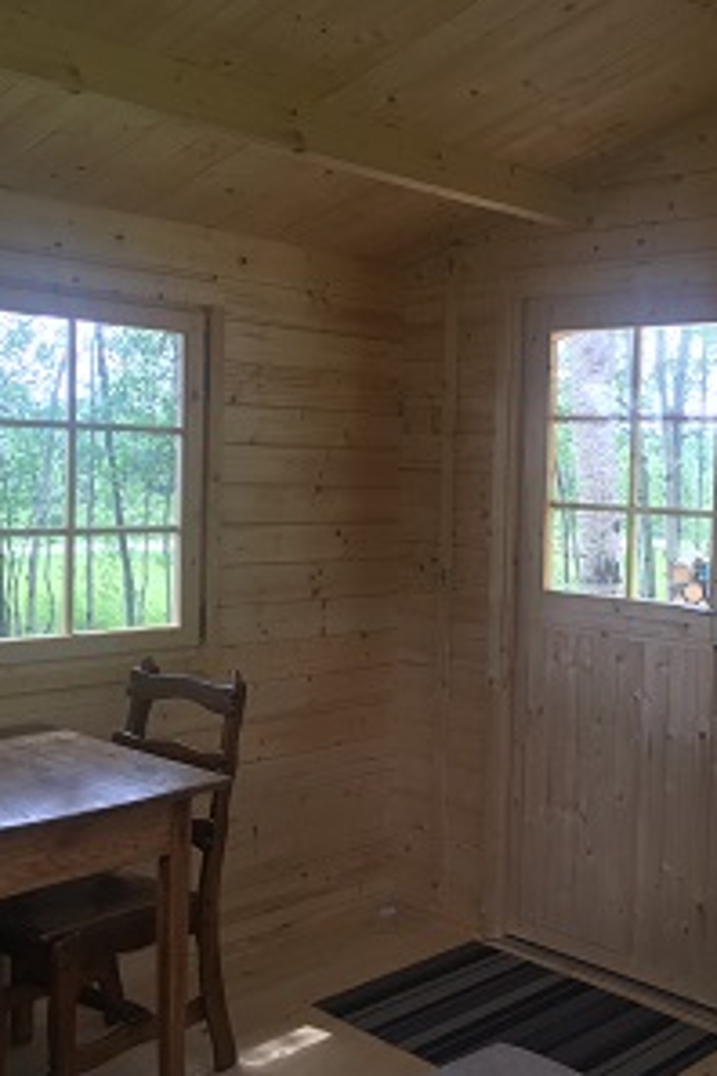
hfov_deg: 31.9
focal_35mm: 41
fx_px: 1225
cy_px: 534
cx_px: 550
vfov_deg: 47.4
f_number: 2.2
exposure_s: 1/60
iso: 32
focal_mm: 4.15
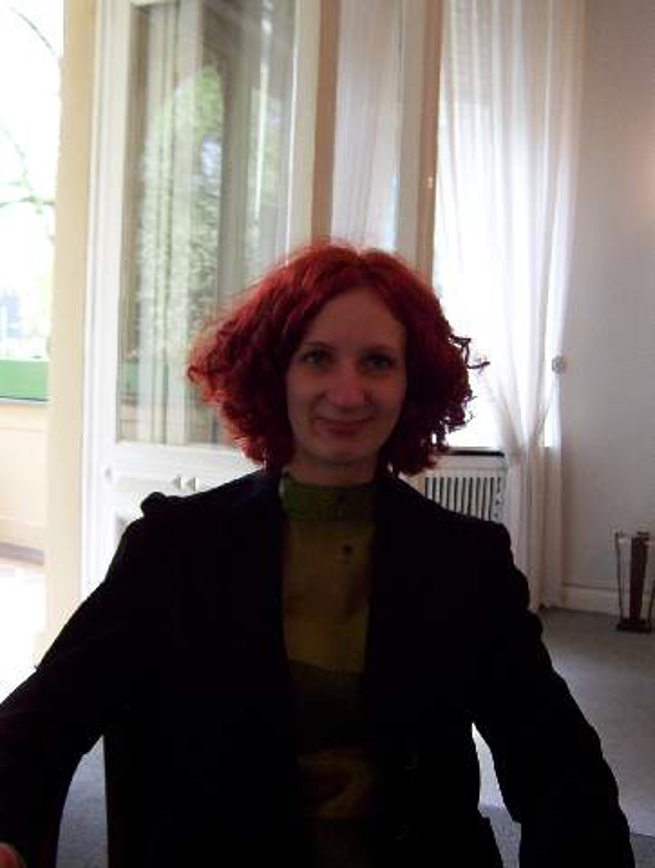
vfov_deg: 51.3
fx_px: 905
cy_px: 434
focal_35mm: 36
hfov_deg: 39.8
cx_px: 328
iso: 100
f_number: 2.76
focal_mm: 5.54
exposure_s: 1/78.6
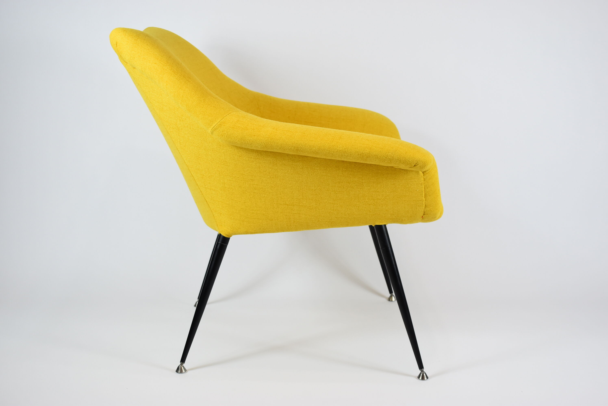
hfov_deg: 38.9
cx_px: 304
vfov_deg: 26.5
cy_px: 203
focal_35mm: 51
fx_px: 862
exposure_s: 1/125
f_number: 5.6
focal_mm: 34
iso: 720
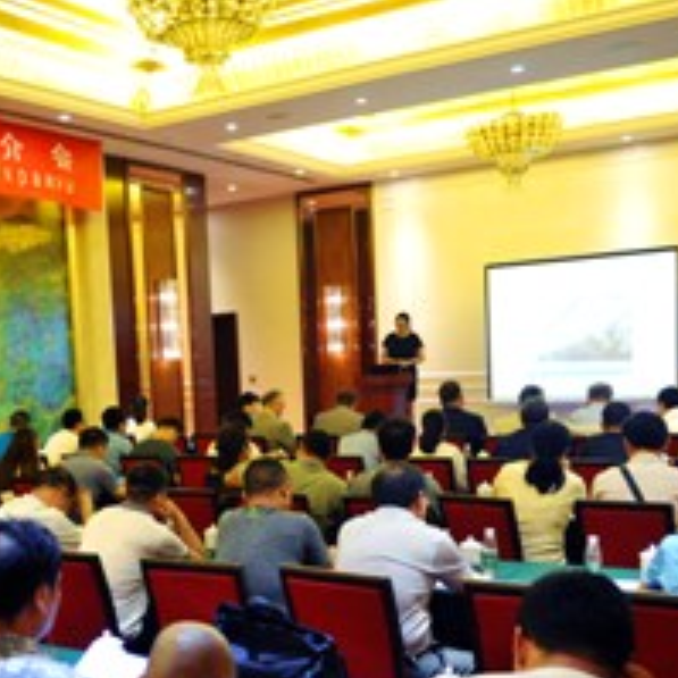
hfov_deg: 36.1
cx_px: 184
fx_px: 1019
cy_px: 506
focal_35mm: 46
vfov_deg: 36.0
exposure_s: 1/30
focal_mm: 24
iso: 800
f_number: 2.8
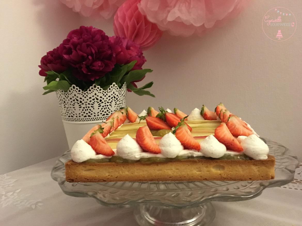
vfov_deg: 48.2
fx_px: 253
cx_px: 151
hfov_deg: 61.6
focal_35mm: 29
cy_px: 113
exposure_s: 1/17
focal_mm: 4.15
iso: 400
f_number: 2.2
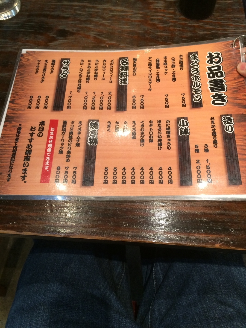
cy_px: 164
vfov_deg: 61.7
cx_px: 123
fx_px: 275
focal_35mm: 29
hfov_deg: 48.2
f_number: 2.2
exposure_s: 1/30
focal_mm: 4.15
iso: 125
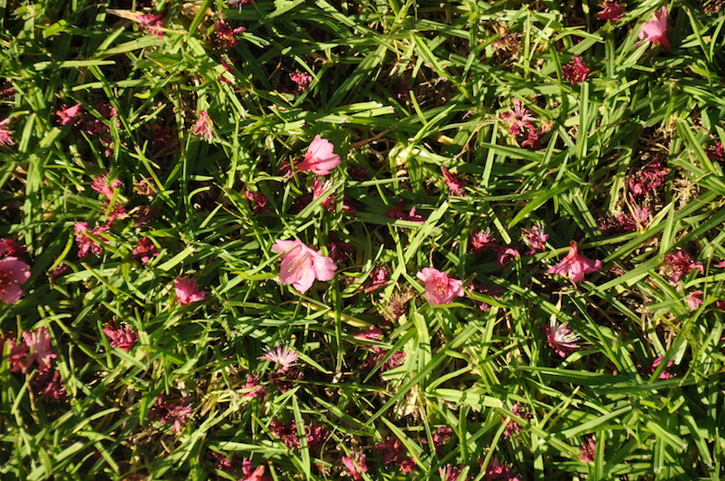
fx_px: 3167
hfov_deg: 13.1
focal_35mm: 158
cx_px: 362
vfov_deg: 8.7
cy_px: 240
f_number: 5.6
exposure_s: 1/500
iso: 200
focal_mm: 105
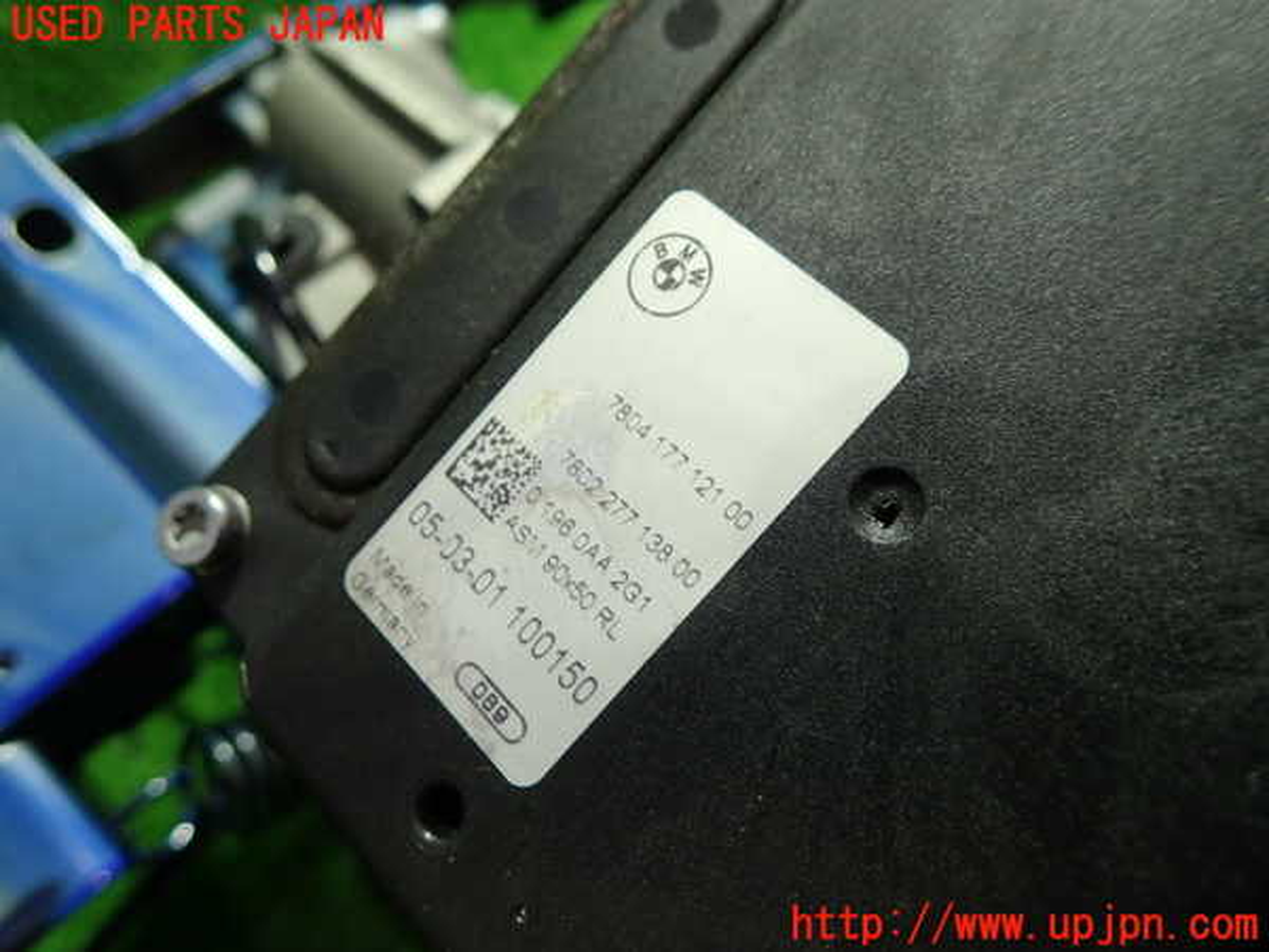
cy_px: 476
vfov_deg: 54.9
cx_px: 634
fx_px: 916
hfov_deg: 69.4
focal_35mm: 25
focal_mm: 4.5
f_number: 2
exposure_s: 1/30
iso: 200
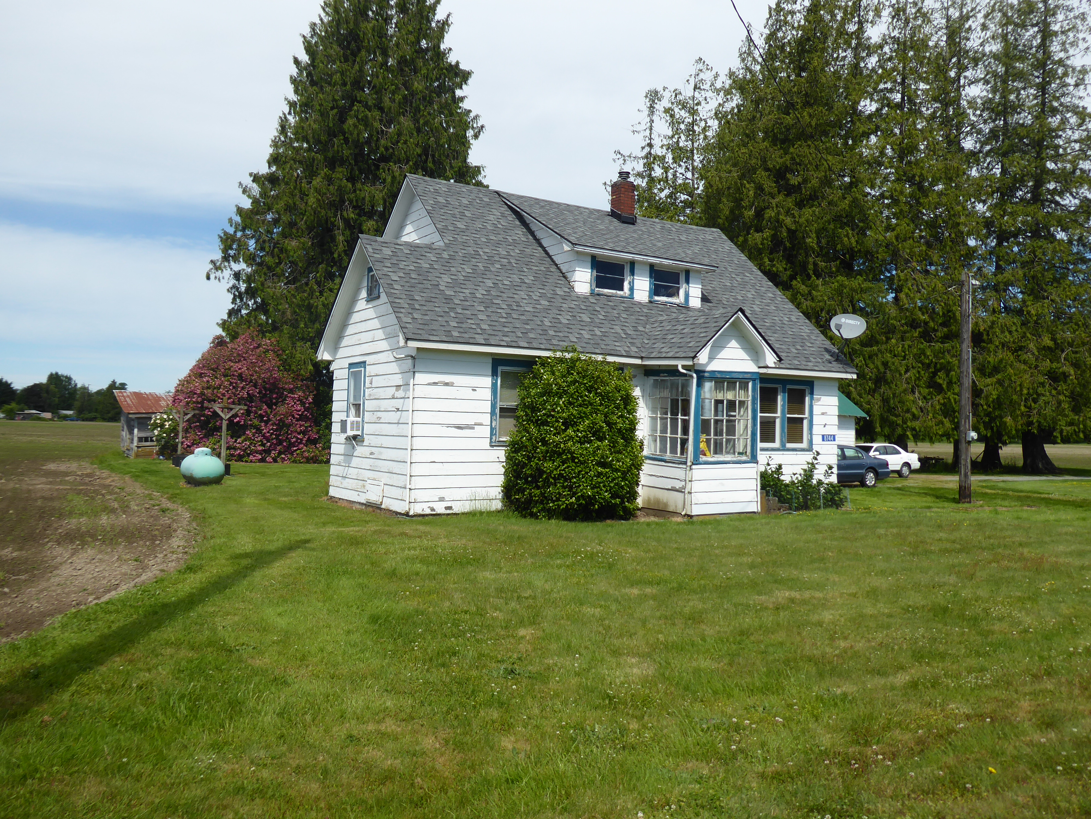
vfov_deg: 48.2
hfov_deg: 61.7
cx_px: 546
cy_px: 410
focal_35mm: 29
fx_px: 914
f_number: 3.5
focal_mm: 5
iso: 80
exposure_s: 1/800
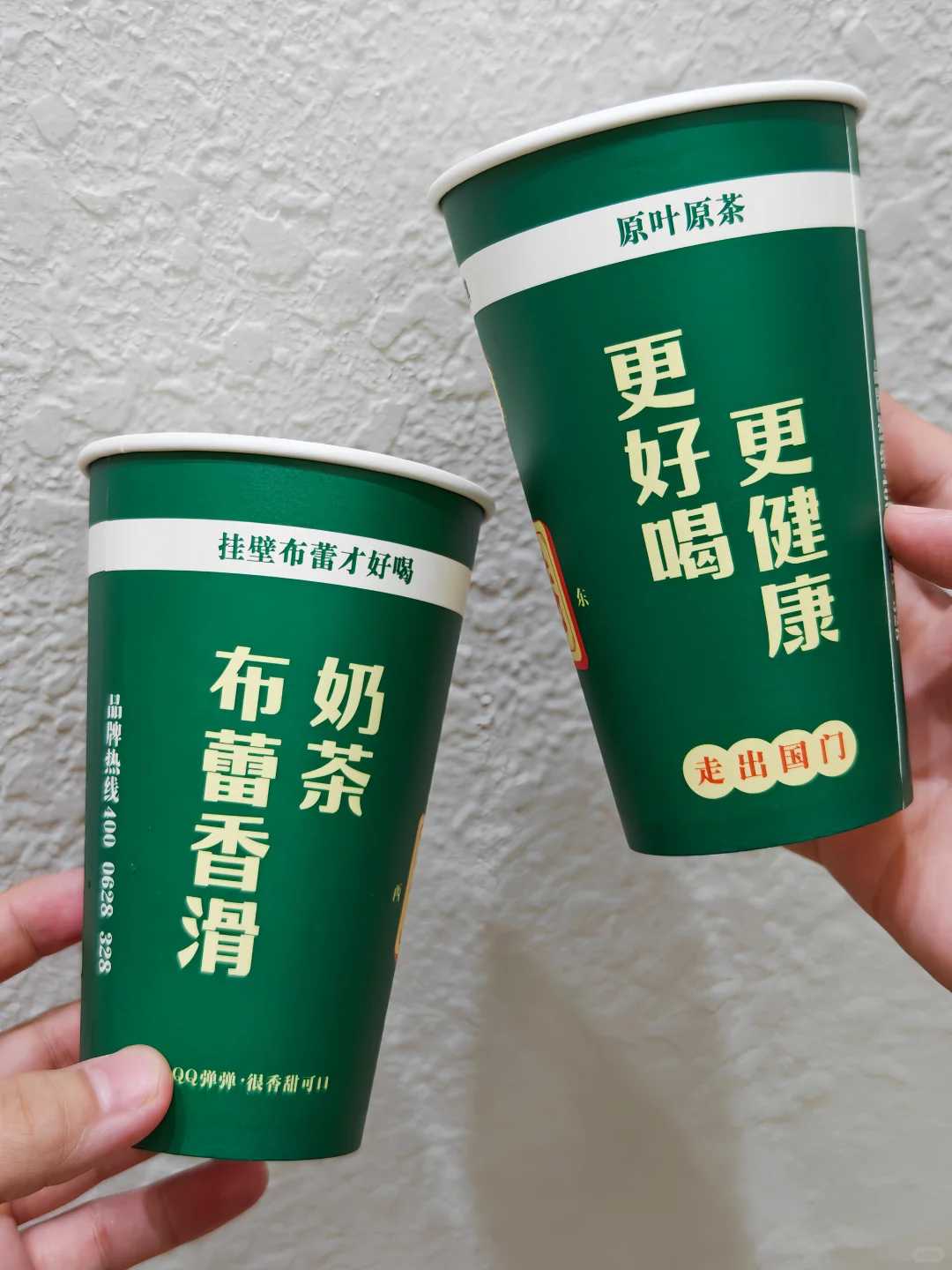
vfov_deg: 40.4
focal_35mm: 47
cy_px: 635
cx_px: 476
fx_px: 1723
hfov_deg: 30.9
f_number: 1.8
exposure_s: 1/200
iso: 160
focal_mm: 8.67
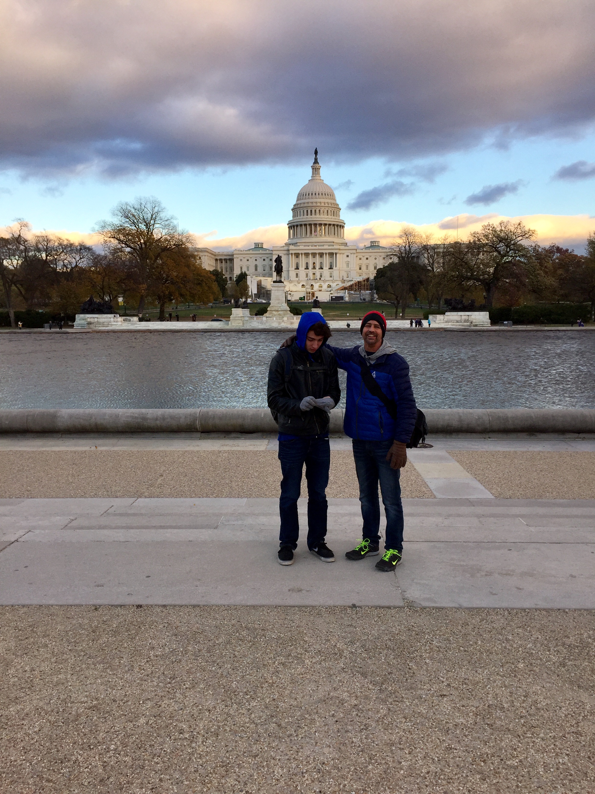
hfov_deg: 48.2
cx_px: 298
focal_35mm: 29
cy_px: 397
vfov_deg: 61.7
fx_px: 665
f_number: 2.2
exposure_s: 1/439
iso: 32
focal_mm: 4.15
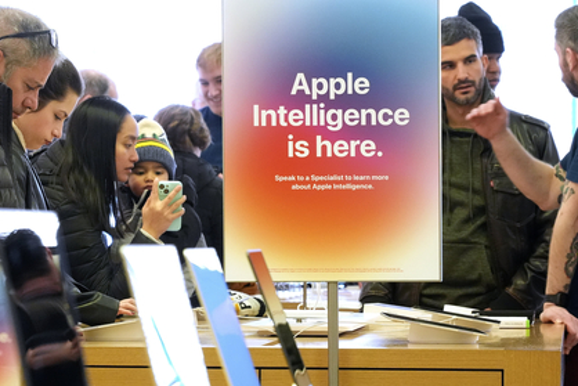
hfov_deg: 10.4
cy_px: 226
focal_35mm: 198
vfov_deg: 6.9
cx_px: 201
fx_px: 3180
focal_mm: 148
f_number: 11
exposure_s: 1/60
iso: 6400
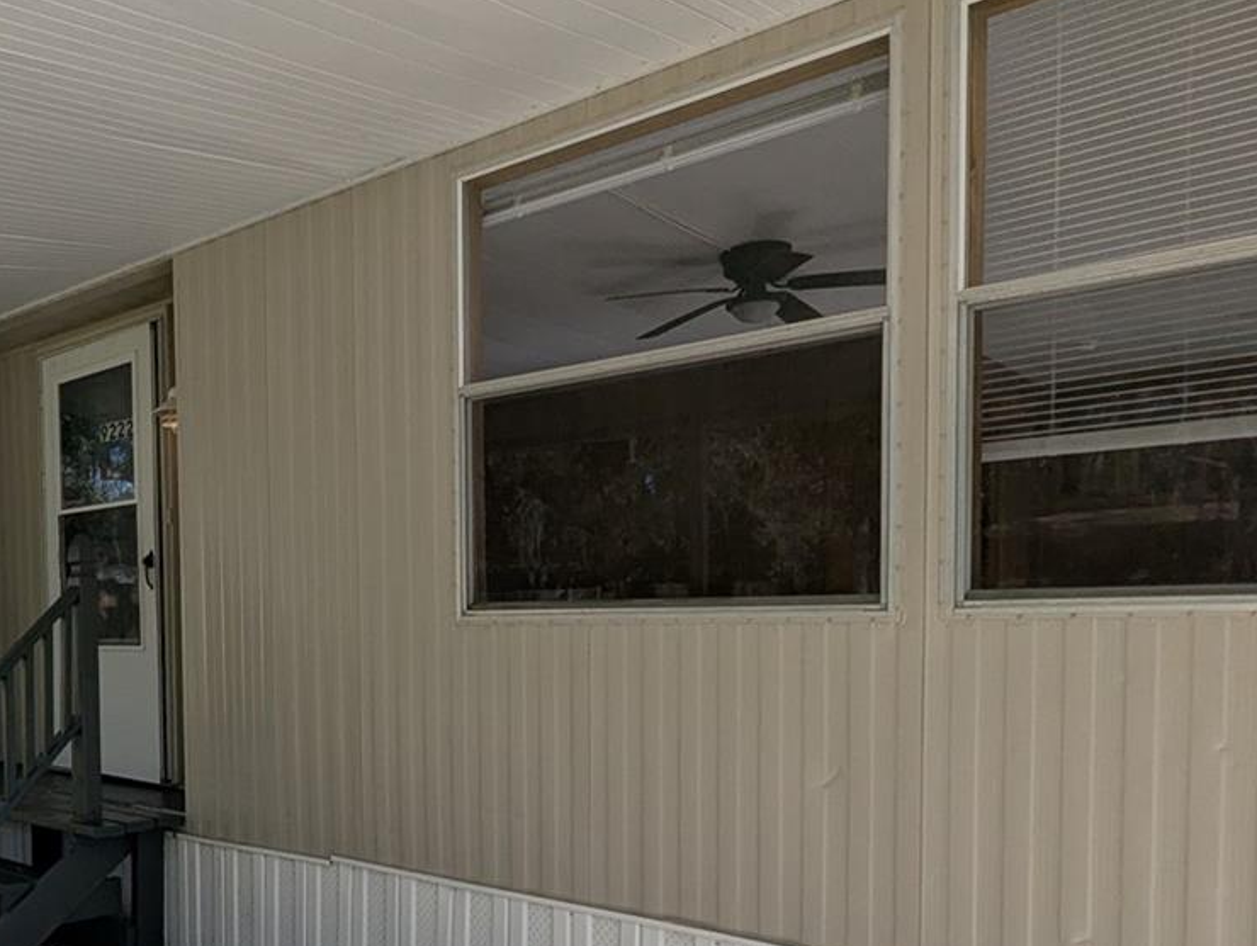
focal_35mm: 28
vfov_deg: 48.7
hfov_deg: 57.8
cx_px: 223
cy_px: 657
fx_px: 1018
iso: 48
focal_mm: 1.95
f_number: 2.2
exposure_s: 1/904
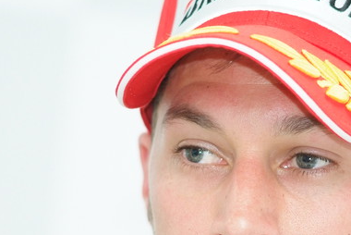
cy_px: 209
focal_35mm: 511
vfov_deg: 2.7
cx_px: 240
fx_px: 4986
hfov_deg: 4.0
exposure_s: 1/125
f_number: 2.8
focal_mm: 180
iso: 800
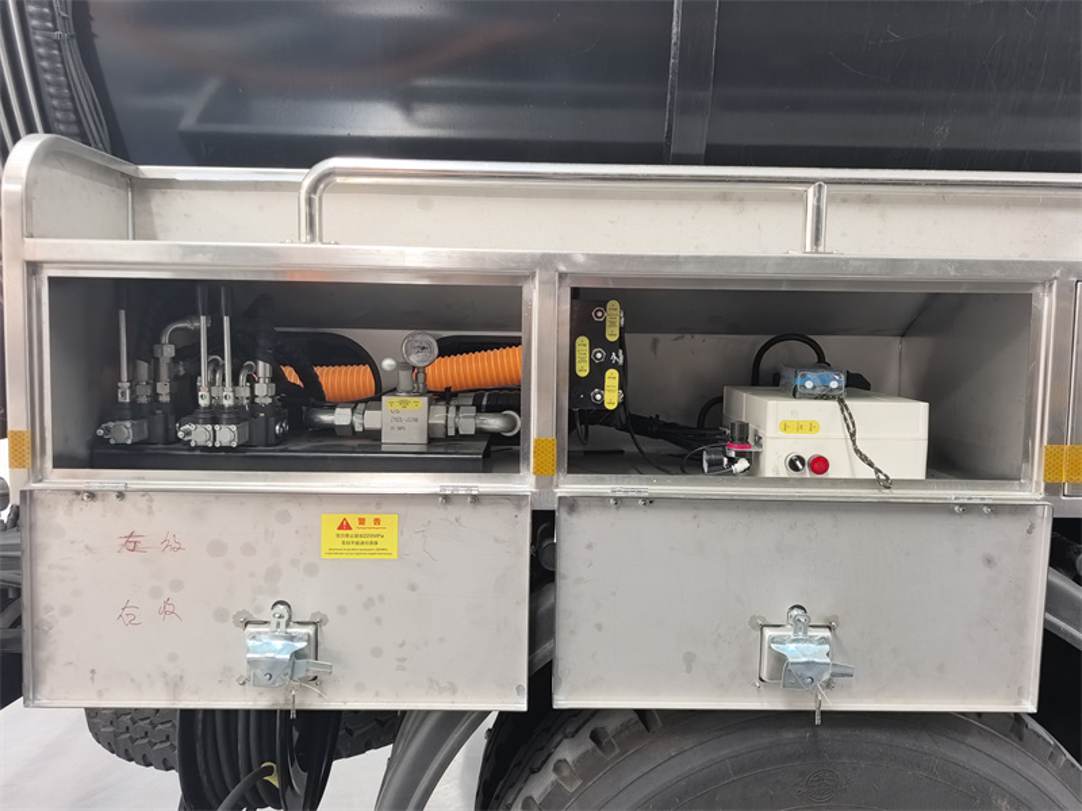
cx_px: 541
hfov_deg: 65.3
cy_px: 406
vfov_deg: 51.4
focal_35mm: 27
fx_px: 844
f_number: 1.4
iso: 500
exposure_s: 1/40
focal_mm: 6.98
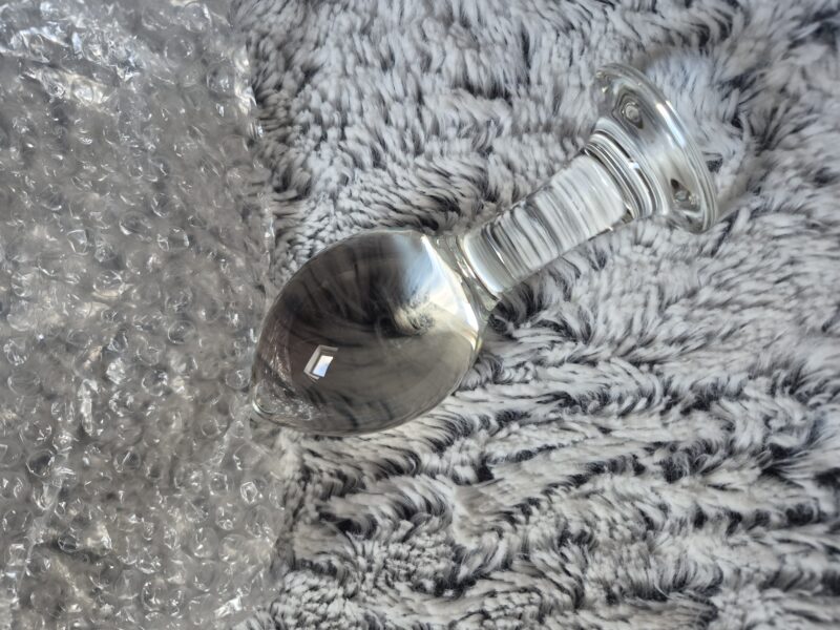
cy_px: 315
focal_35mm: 23
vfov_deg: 58.9
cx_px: 420
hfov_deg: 73.9
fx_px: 558
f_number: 1.8
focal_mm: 5.4
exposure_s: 1/100
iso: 500
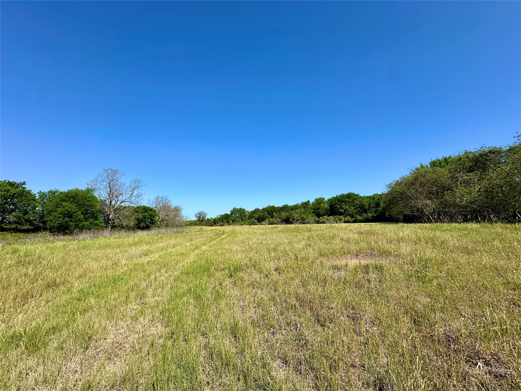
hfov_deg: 102.1
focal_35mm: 14
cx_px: 260
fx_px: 211
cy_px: 196
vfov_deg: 85.7
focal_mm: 2.22
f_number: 2.2
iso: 50
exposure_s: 1/1855
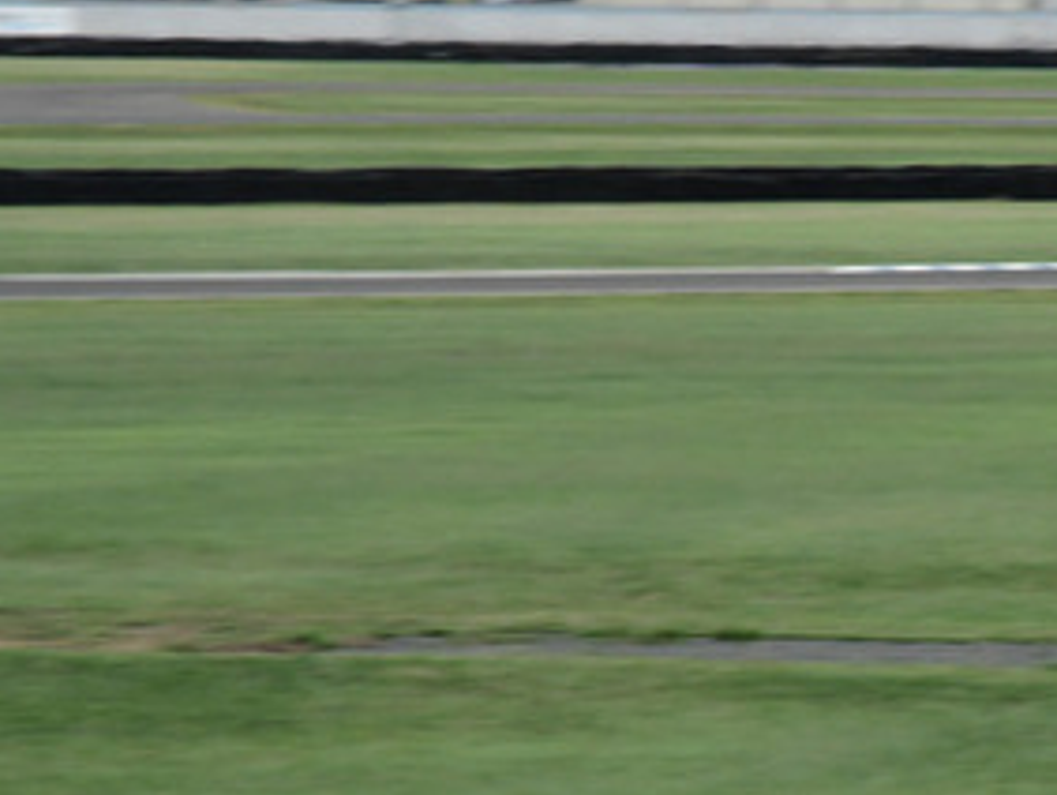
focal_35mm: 327
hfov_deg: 6.0
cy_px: 551
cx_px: 1466
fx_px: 9993
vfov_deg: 4.6
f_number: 11
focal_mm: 80
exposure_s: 1/320
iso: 1600
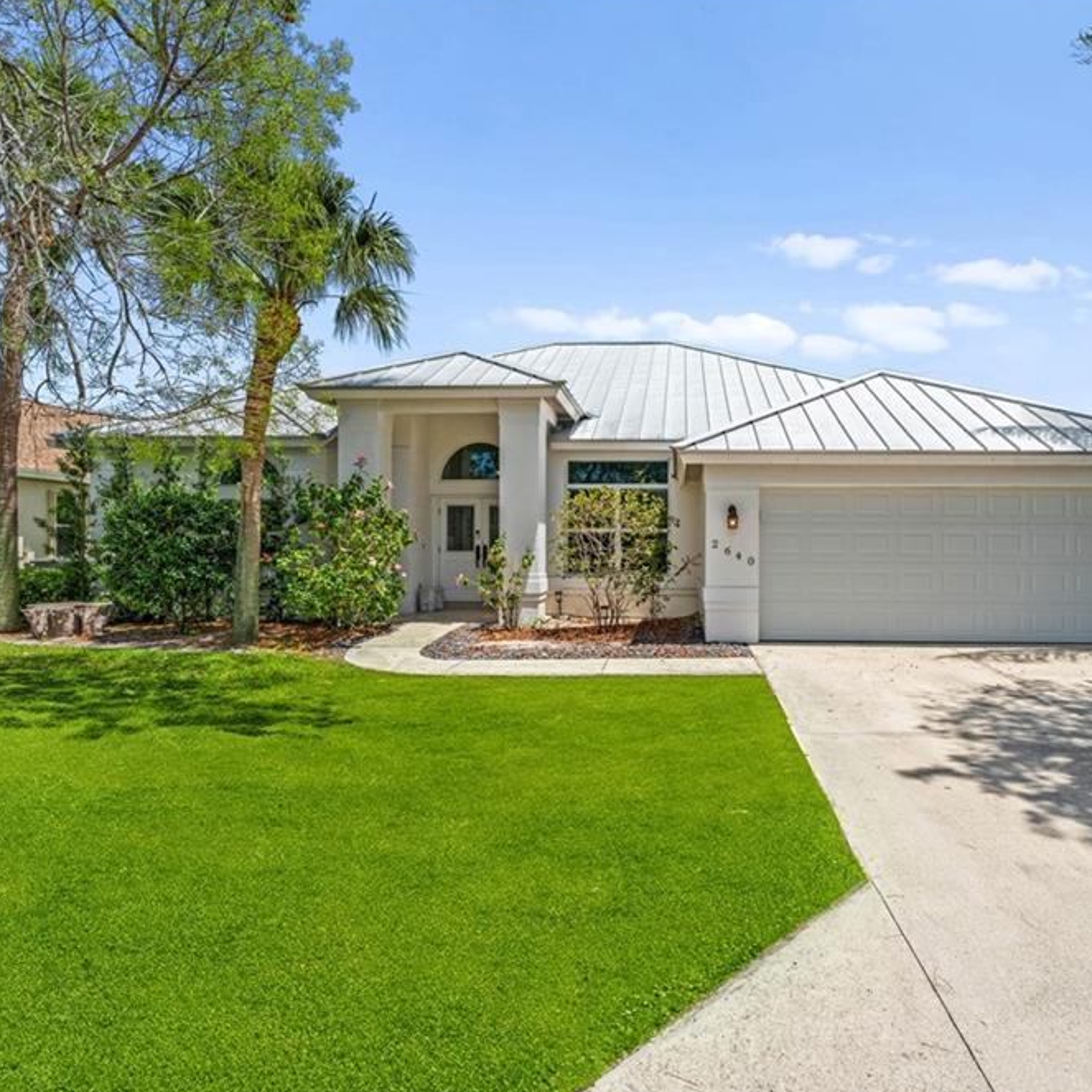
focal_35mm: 21
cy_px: 544
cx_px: 654
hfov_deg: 71.4
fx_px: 749
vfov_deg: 72.1
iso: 400
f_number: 9
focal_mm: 16
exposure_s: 1/400
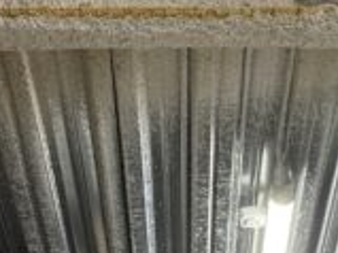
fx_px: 751
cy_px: 79
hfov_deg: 25.1
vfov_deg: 19.0
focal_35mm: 77
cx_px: 251
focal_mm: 6.76
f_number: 1.78
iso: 250
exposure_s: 1/120
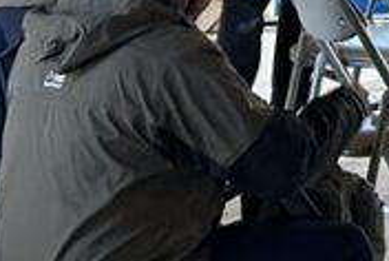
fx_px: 1699
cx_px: 802
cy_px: -429
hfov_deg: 11.6
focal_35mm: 157
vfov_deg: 7.9
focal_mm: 5.7
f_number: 1.5
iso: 125
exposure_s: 1/121
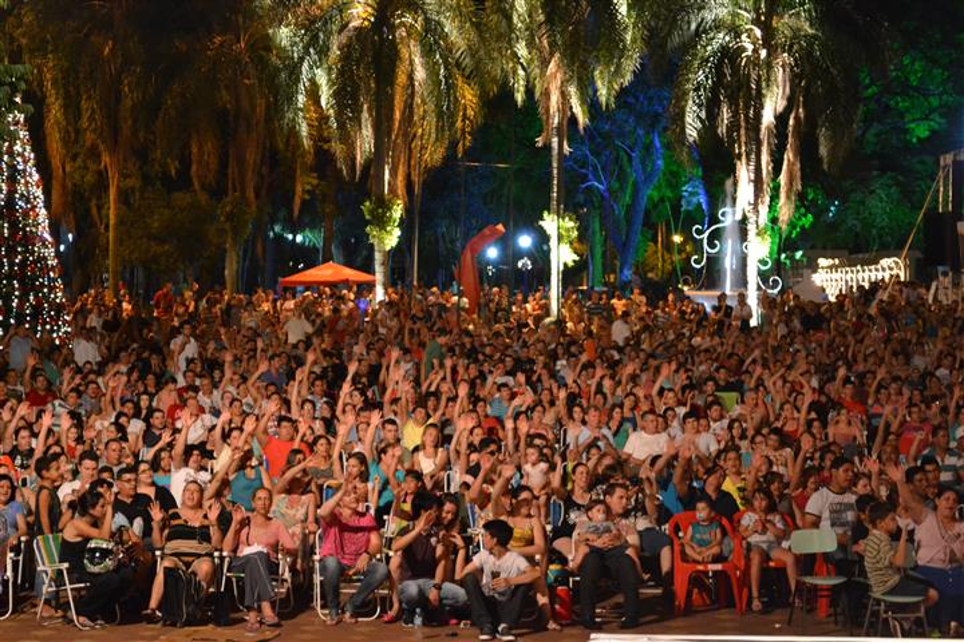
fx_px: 2209
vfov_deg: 16.6
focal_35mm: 82
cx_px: 482
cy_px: 321
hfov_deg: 24.6
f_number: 5.6
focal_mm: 55
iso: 3200
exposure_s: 1/10
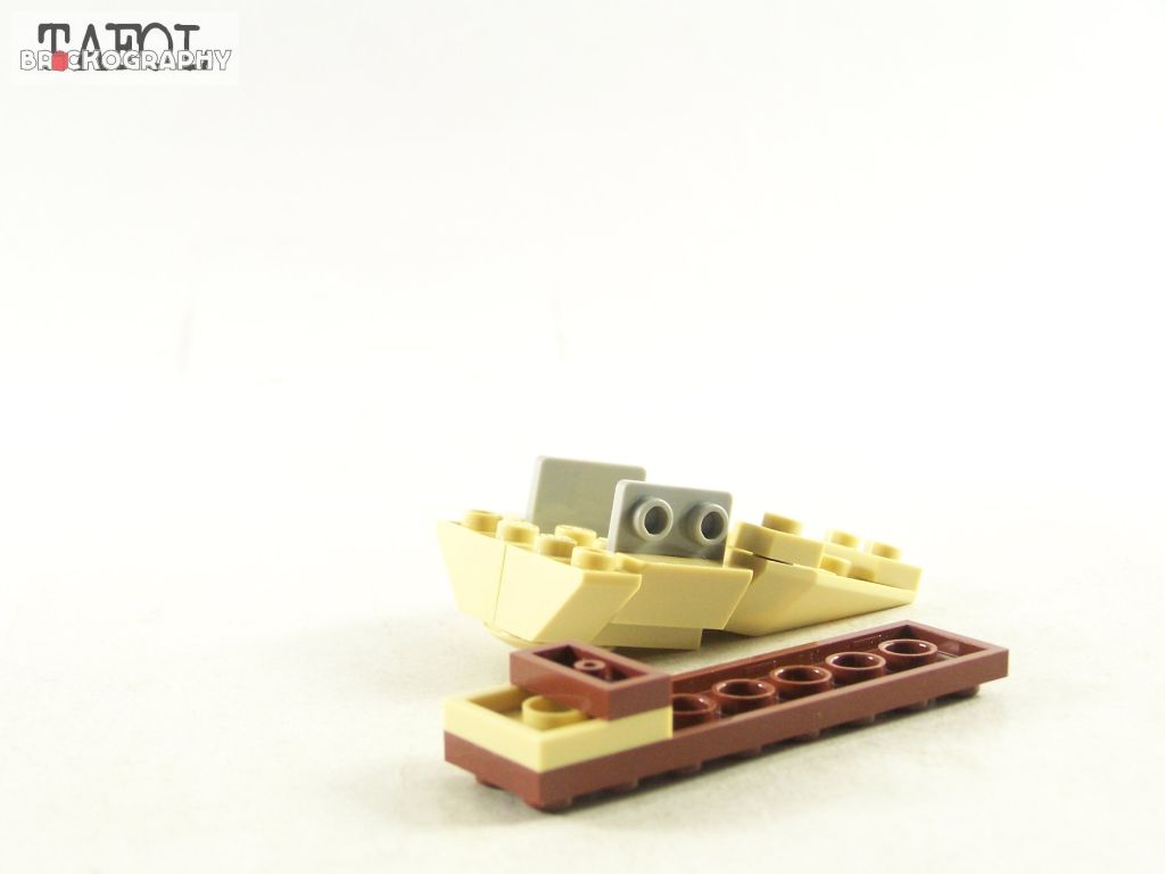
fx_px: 2255
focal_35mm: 67
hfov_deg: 29.0
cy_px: 437
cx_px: 582
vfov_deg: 21.9
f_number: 3.6
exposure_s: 1/30
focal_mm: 11.1
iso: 200
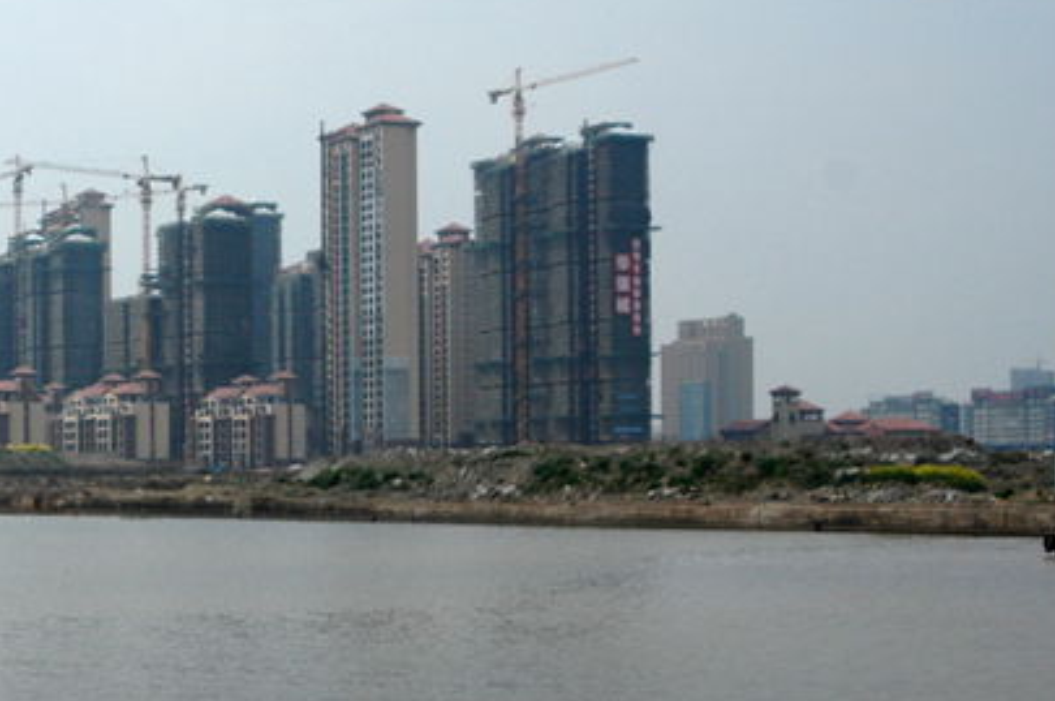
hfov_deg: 23.6
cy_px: 465
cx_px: 36
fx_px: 2429
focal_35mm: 83
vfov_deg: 16.4
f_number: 5.6
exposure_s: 1/3200
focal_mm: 28
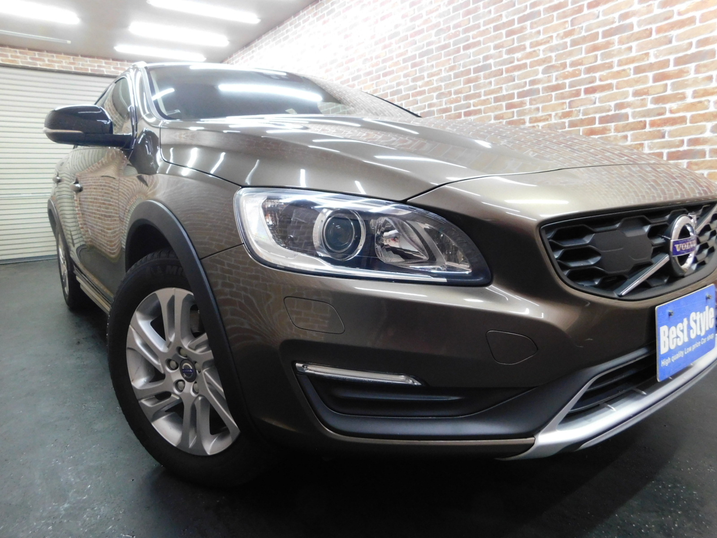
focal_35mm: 23
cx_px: 358
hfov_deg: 73.9
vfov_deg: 58.9
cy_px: 269
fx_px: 476
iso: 400
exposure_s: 1/20
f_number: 3
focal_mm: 4
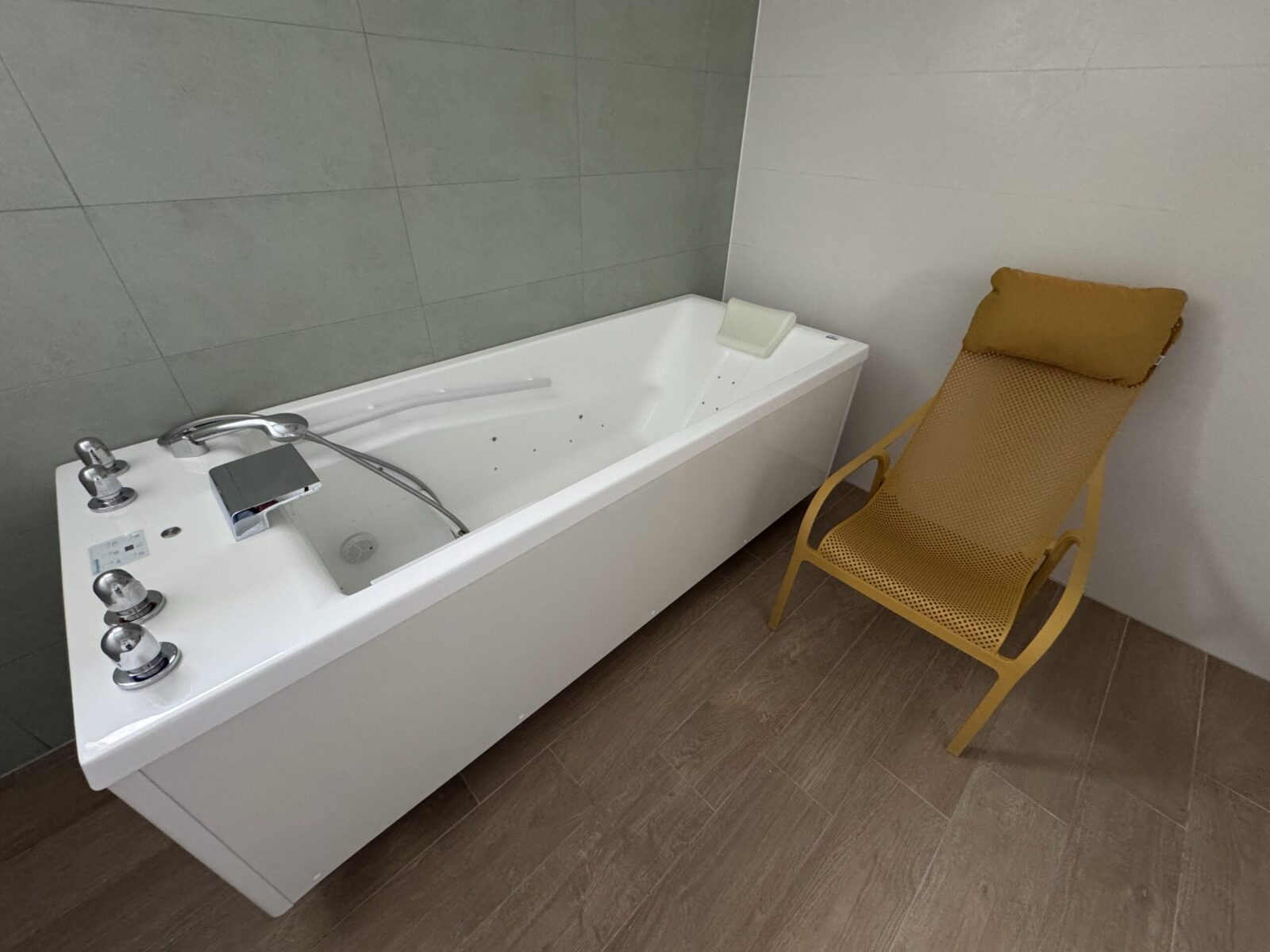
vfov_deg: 85.7
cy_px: 476
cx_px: 635
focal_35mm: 14
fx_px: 514
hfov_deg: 102.1
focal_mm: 2.22
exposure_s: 1/60
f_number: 2.2
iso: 320
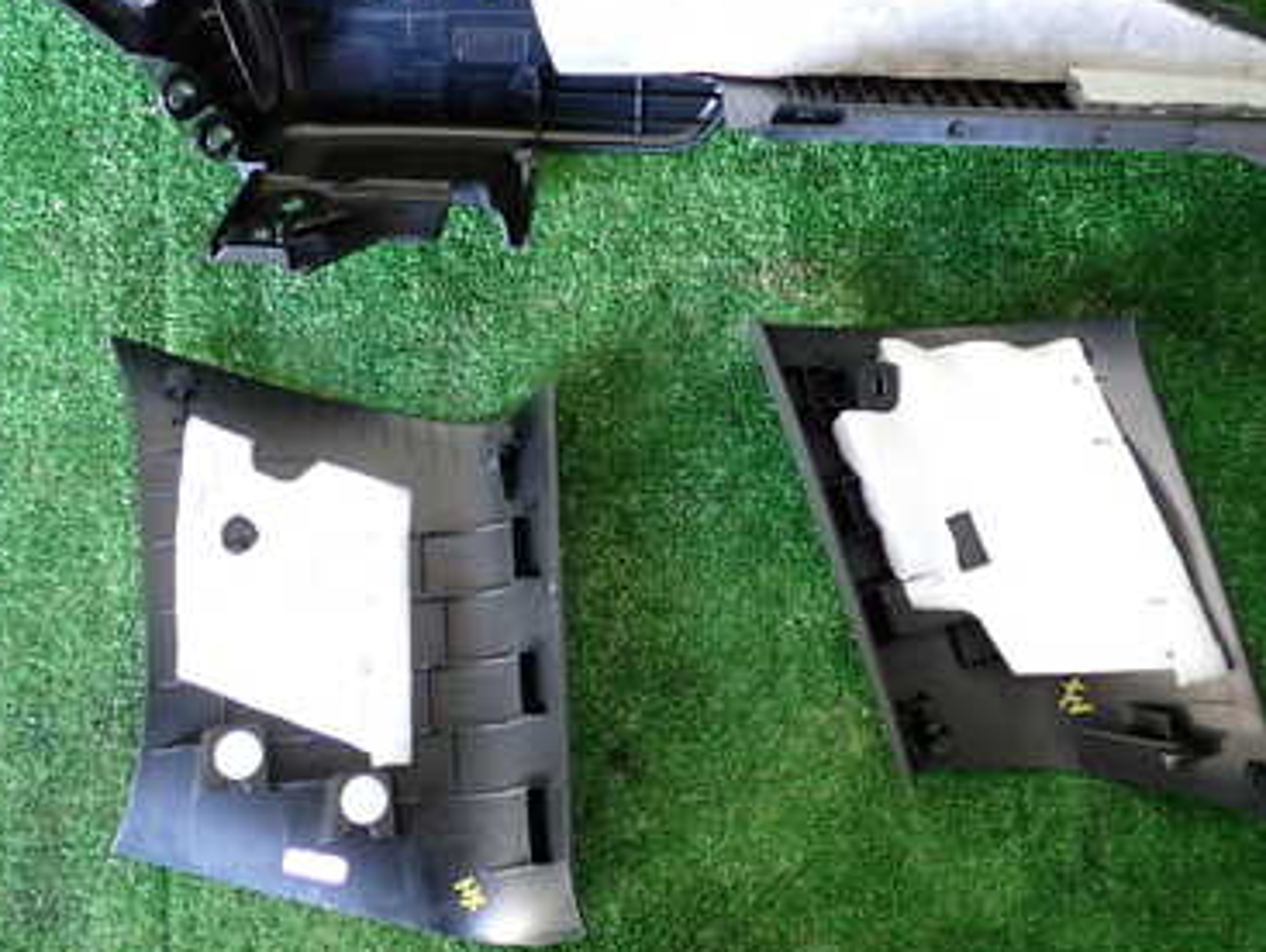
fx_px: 1794
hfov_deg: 38.9
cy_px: 341
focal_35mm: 49
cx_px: 655
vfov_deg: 29.6
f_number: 2.3
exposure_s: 1/30
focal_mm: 5.4
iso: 320
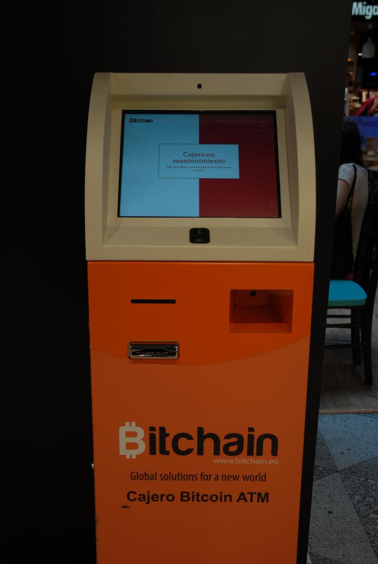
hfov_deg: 30.9
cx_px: 189
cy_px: 282
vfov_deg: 44.9
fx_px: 683
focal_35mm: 44
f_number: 3.8
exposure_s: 1/30
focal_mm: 29
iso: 160
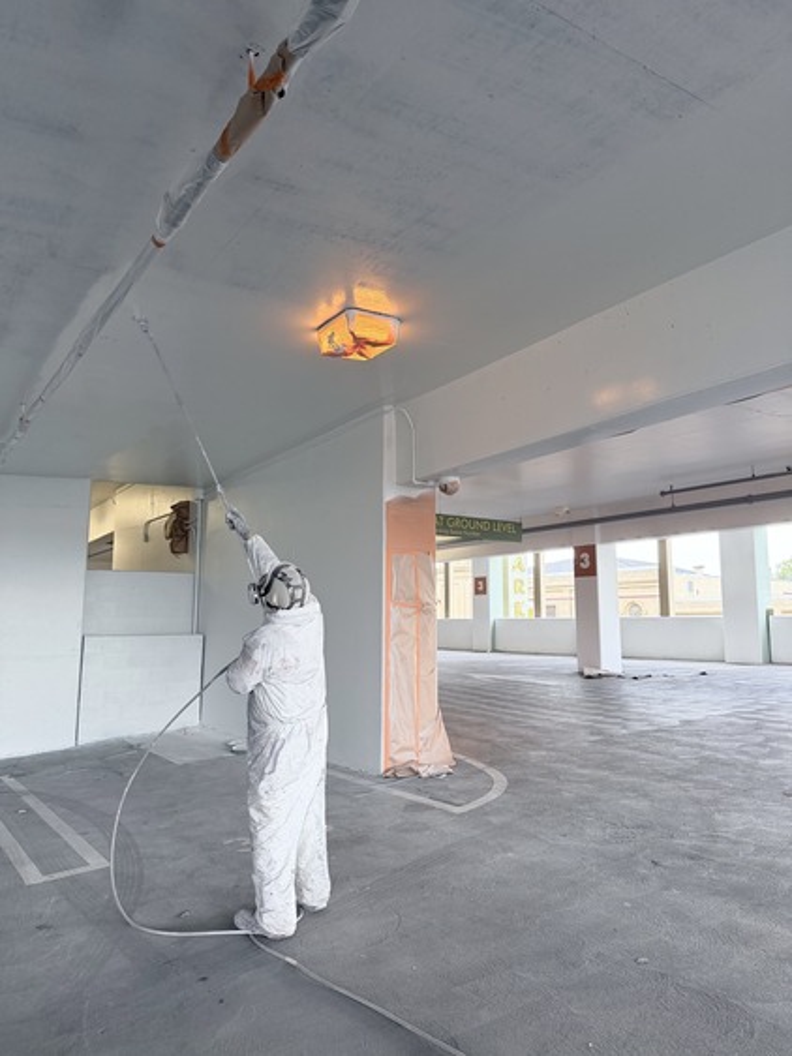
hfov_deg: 56.8
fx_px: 732
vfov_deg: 71.6
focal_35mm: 24
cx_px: 396
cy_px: 528
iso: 200
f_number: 1.78
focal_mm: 6.76
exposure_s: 1/67
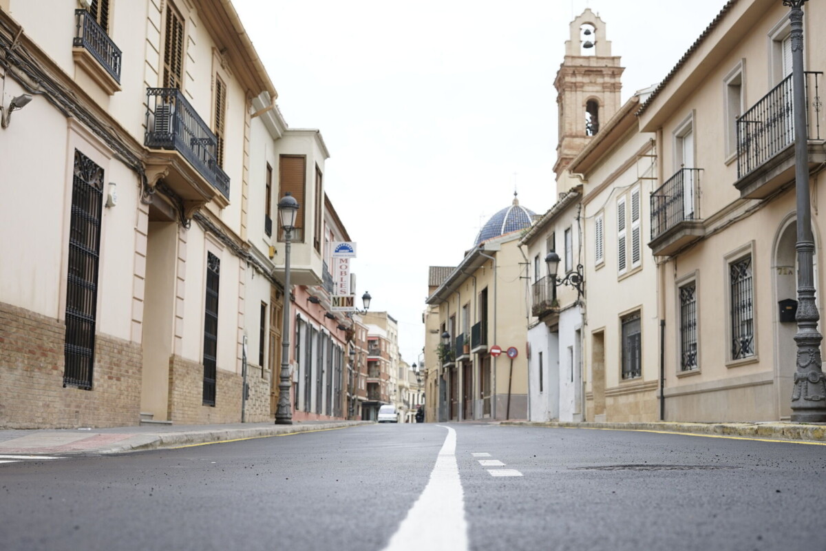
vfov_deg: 27.0
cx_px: 413
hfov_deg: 39.6
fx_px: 1147
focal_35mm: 50
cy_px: 276
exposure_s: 1/250
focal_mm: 50
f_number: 5
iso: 320
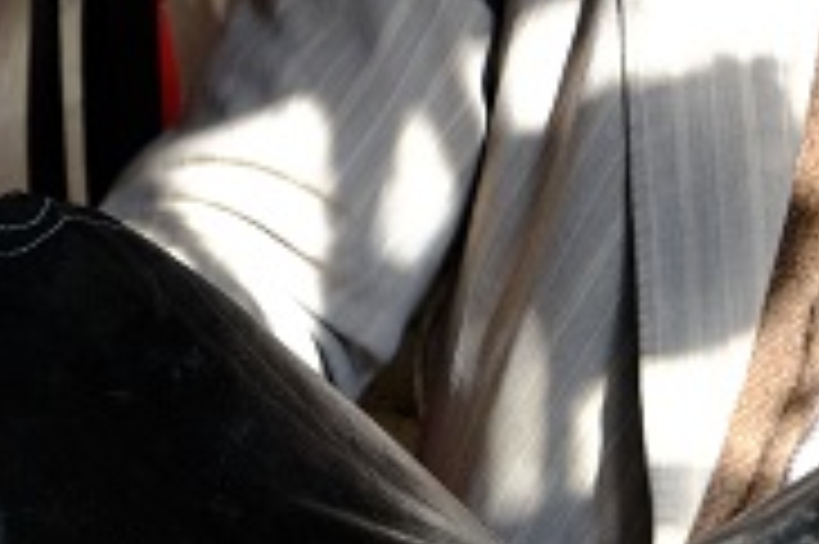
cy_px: -49
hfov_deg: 11.1
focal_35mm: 185
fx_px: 4205
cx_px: 738
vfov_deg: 7.4
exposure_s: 1/56
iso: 640
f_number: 8
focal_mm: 37.4
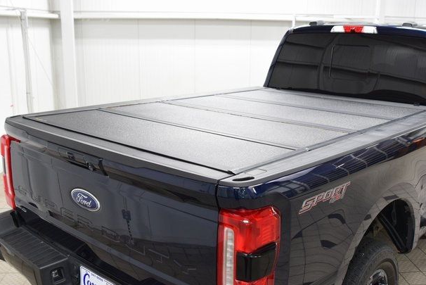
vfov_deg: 35.1
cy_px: 144
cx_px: 224
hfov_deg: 50.6
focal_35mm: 38
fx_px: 450
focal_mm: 24
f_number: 4
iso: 1600
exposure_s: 1/60
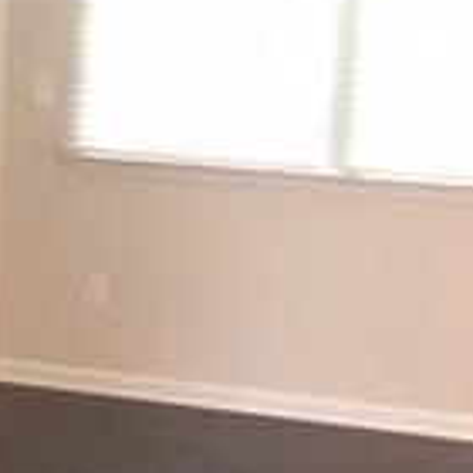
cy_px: 328
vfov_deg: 14.9
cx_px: -41
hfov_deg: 14.6
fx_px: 1809
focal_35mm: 117
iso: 250
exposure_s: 1/30
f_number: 2.2
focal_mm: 4.15
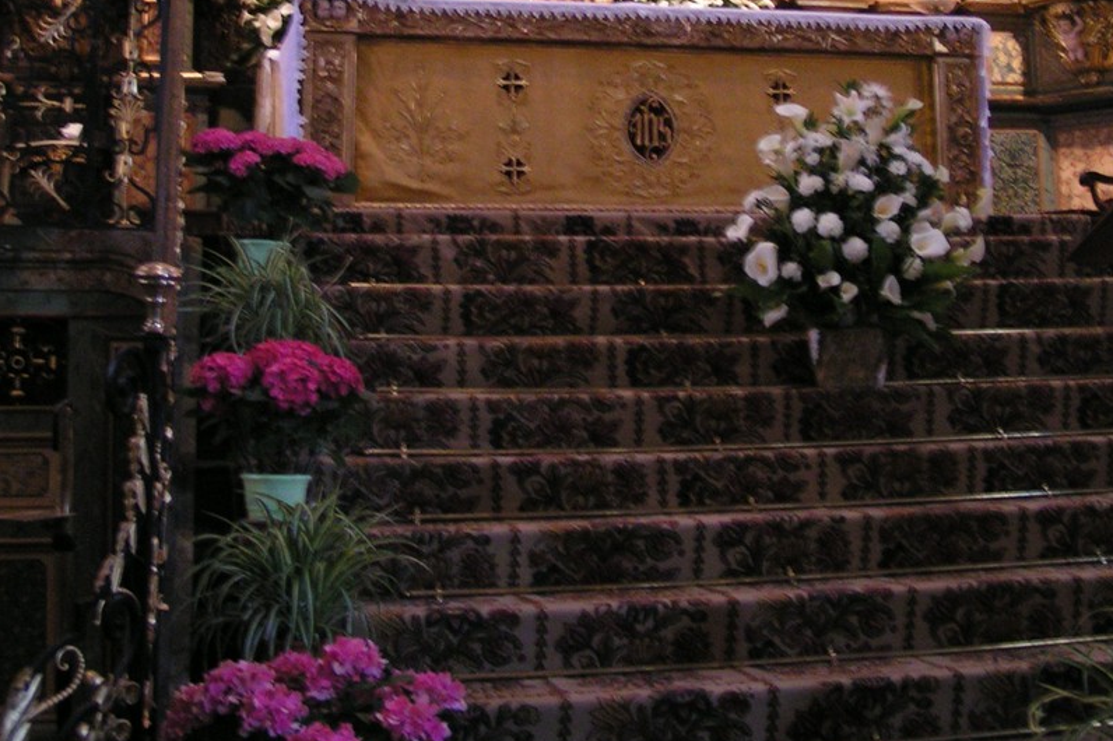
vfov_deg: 24.7
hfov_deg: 37.5
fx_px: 1638
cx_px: 556
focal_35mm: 53
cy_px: 71
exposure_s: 1/2.5
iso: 200
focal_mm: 5.8
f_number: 2.8
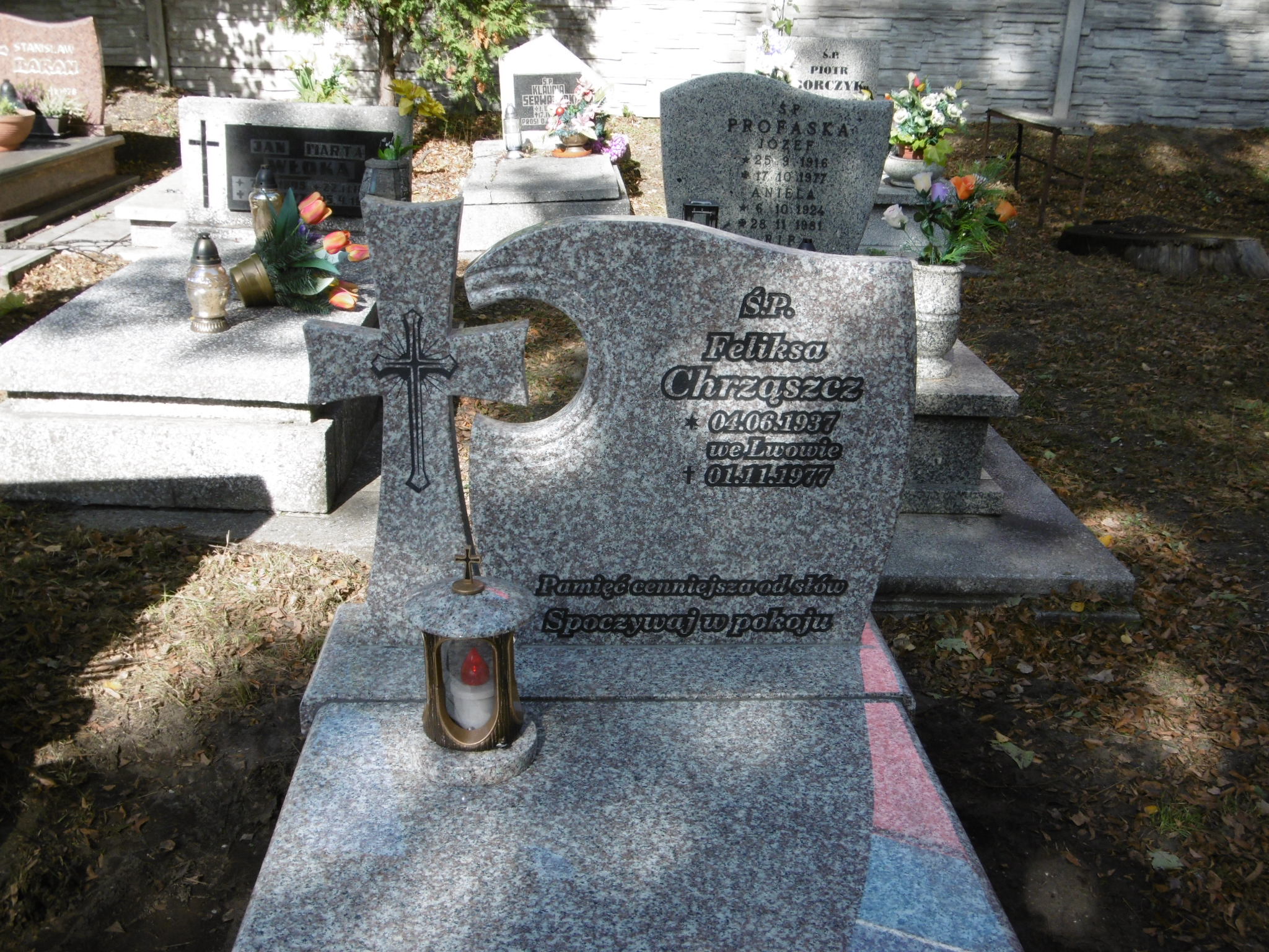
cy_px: 476
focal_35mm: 38
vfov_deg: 37.7
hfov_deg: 49.0
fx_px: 1393
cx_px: 634
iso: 100
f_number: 3.7
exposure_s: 1/320
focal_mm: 6.8
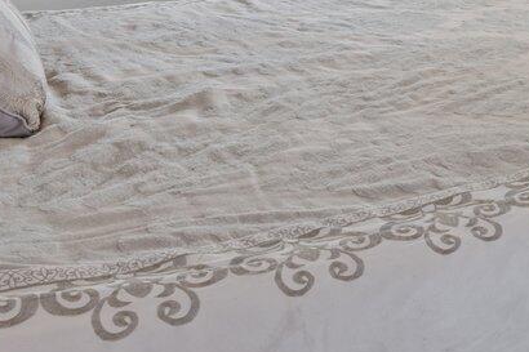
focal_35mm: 70
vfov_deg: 17.5
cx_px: 754
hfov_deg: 23.9
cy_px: -173
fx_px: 1028
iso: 125
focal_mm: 14
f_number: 9
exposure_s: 1
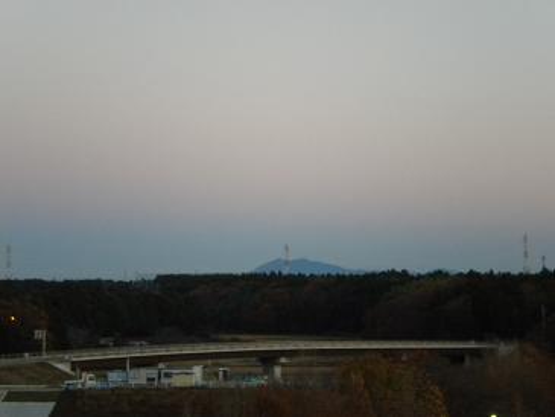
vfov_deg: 14.1
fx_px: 1684
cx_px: 278
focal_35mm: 105
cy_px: 208
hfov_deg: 18.7
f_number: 5.9
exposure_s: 1/60
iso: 508
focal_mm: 18.9
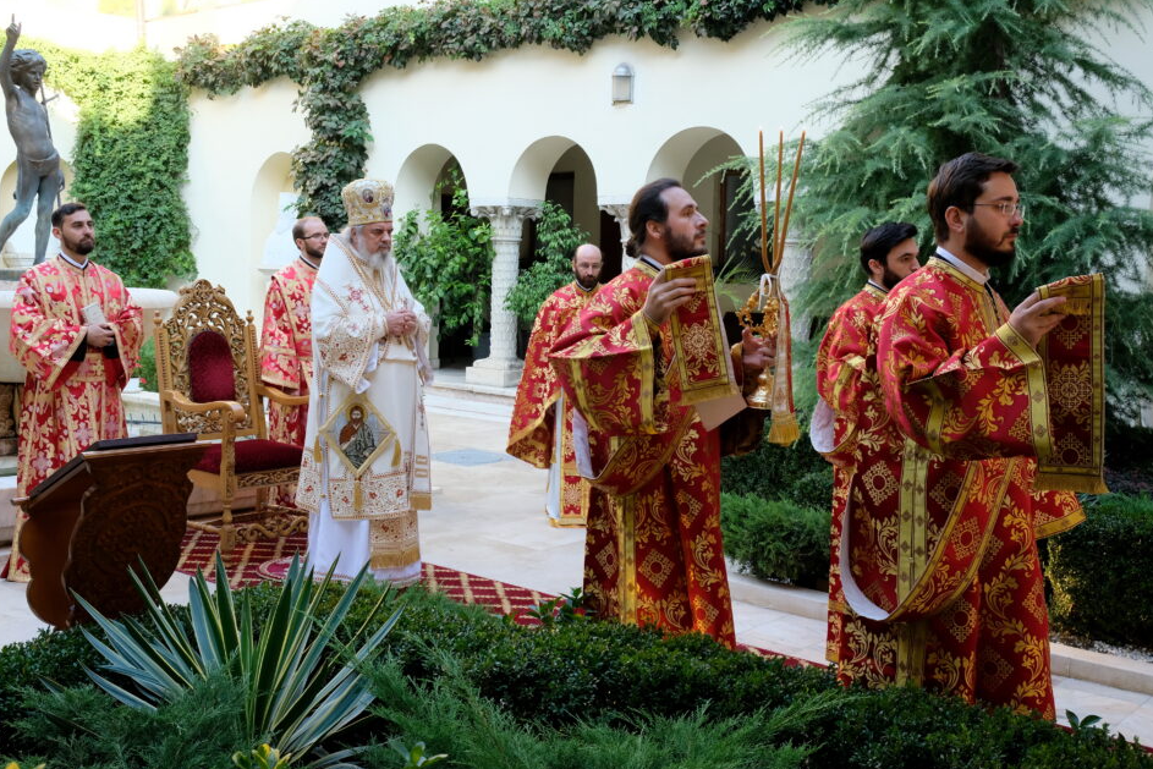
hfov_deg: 50.6
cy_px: 372
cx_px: 534
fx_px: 1217
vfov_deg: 35.1
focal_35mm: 38
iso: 800
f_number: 6.4
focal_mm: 23.3
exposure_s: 1/100
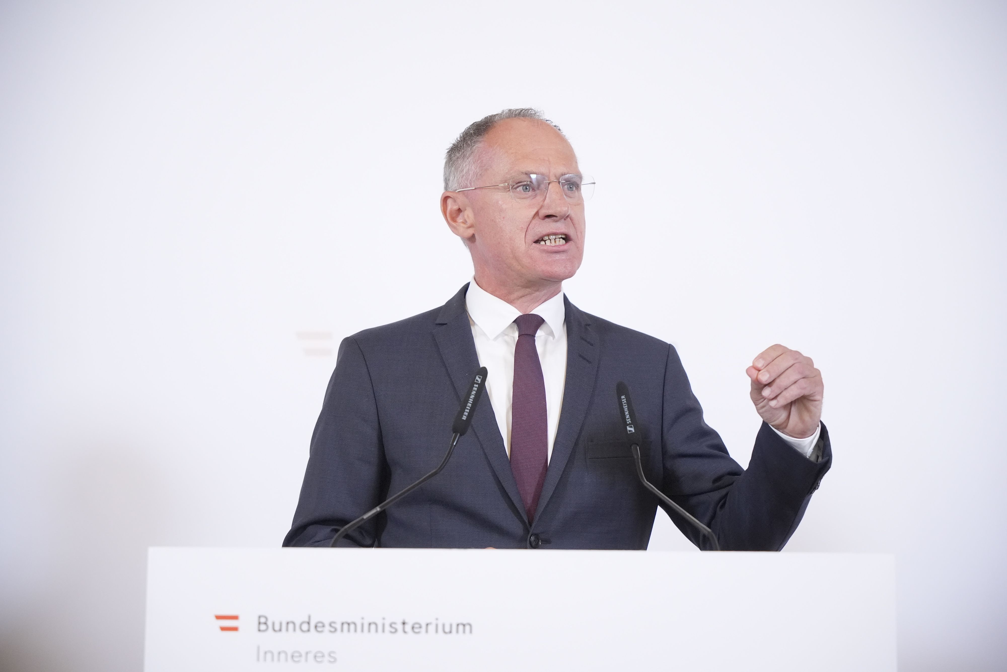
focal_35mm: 85
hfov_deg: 23.9
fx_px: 2378
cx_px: 504
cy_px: 336
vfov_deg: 16.1
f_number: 4.5
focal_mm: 85
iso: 5000
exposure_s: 1/200
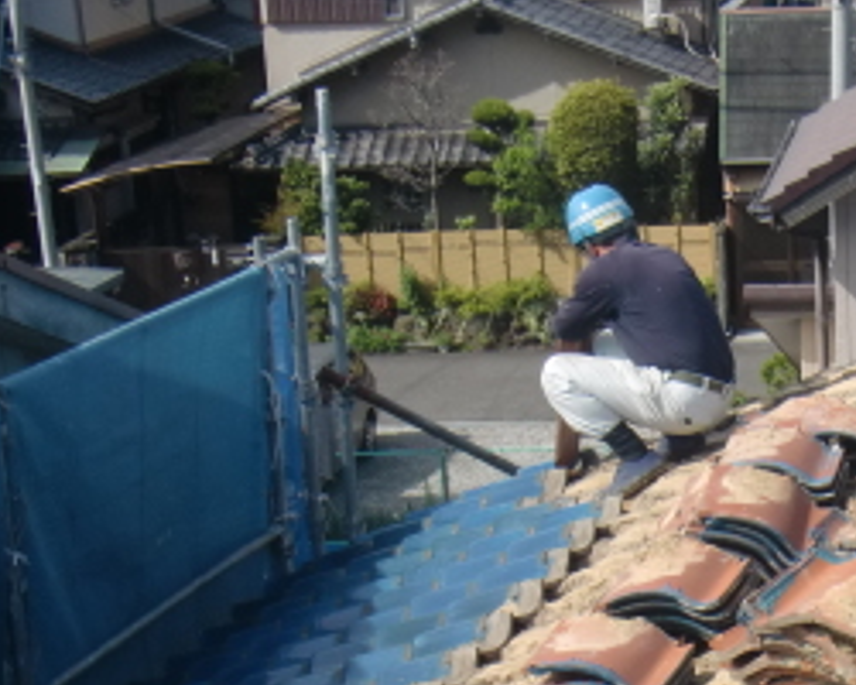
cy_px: 750
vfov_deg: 15.8
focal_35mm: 95
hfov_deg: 19.5
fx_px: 2407
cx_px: 897
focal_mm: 6.66
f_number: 3.9
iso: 64
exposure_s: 1/400
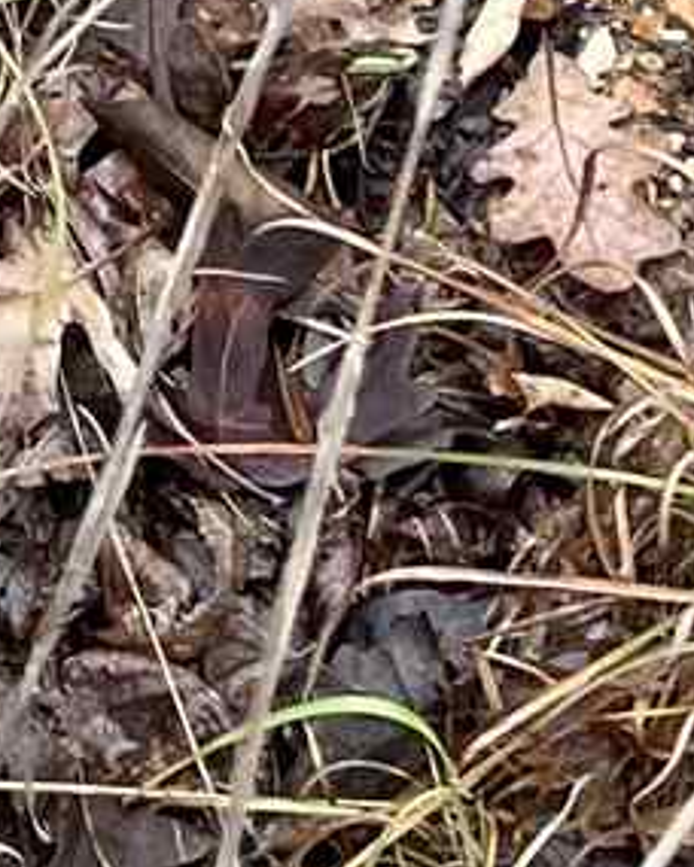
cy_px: -1701
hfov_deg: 7.4
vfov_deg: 8.3
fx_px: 5058
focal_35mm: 197
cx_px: -925
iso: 32
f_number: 1.6
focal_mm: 5.1
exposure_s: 1/294
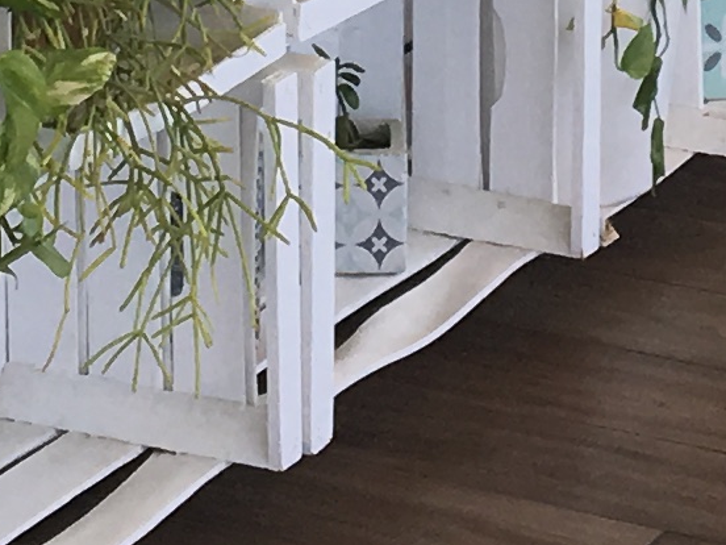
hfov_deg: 9.3
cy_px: -1090
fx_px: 4446
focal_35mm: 212
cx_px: 591
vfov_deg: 6.4
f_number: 2.2
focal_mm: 4.15
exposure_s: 1/187
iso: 25
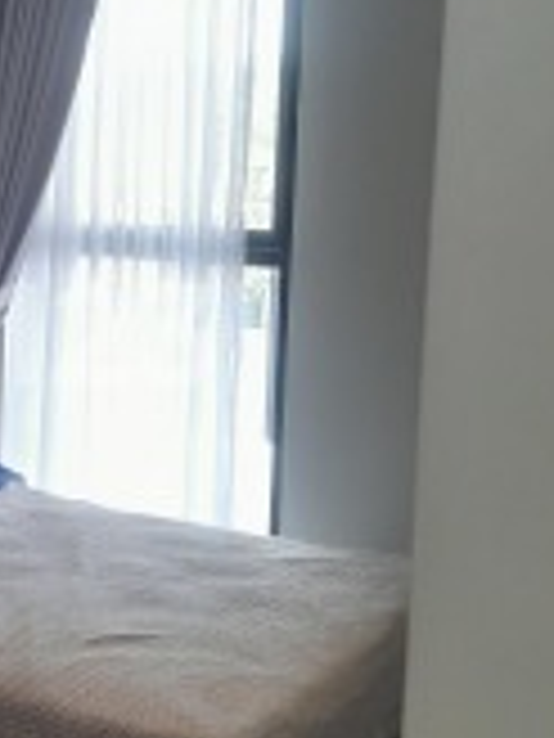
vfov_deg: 27.8
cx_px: -196
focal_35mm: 70
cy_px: 333
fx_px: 1494
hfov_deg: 19.2
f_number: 2
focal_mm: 4.6
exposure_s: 1/50
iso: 125
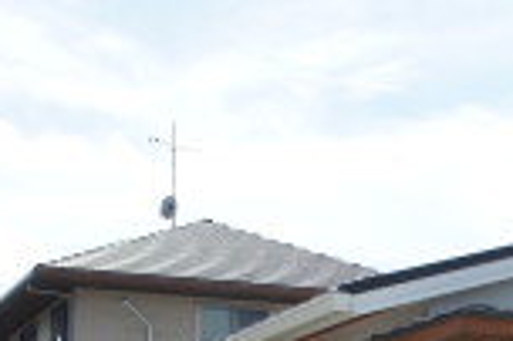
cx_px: 540
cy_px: 430
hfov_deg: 20.6
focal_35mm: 95
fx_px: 1352
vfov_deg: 13.9
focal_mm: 16
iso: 200
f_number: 4.5
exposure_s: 1/1000
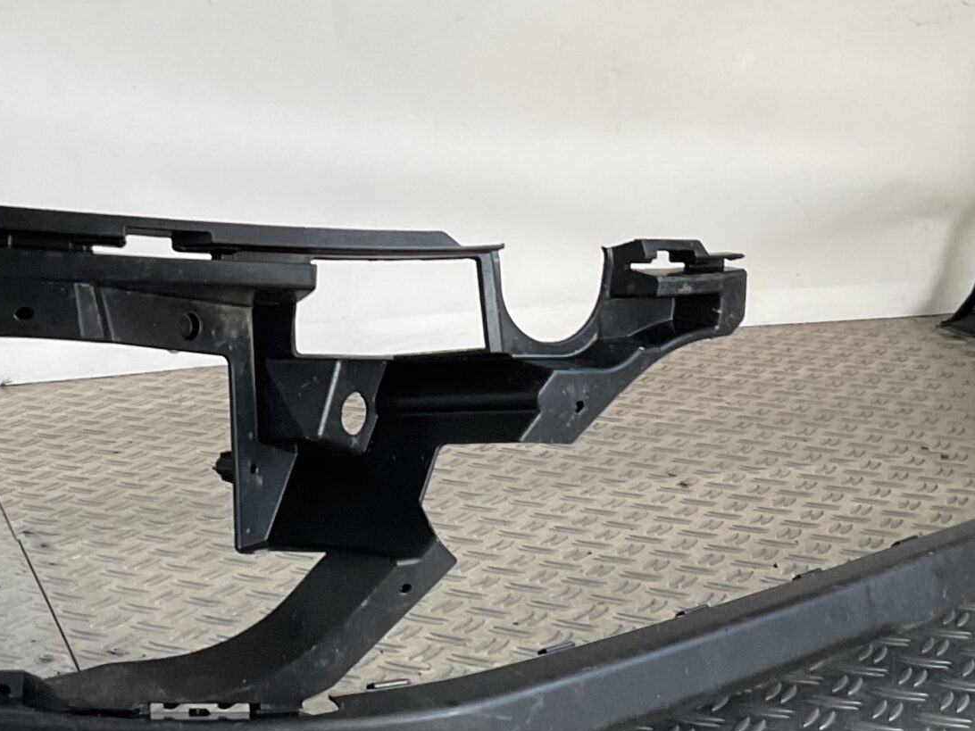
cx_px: 361
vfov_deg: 21.5
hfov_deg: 28.4
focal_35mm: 68
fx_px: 1915
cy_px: 207
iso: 40
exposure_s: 1/60
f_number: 1.8
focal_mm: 3
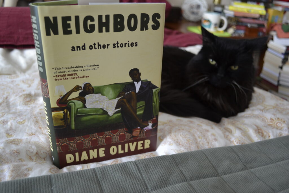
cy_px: 96
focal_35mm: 33
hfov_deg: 57.2
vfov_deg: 40.0
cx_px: 144
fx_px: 265
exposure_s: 1/25
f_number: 3.8
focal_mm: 22
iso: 400
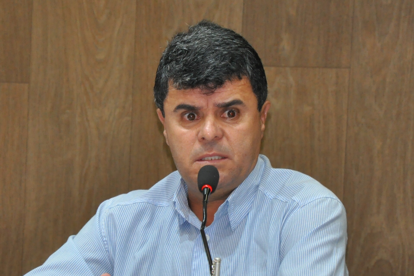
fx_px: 1811
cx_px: 207
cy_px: 138
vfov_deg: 8.7
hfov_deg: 13.0
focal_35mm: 158
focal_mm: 105
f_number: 5.6
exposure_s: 1/60
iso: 800
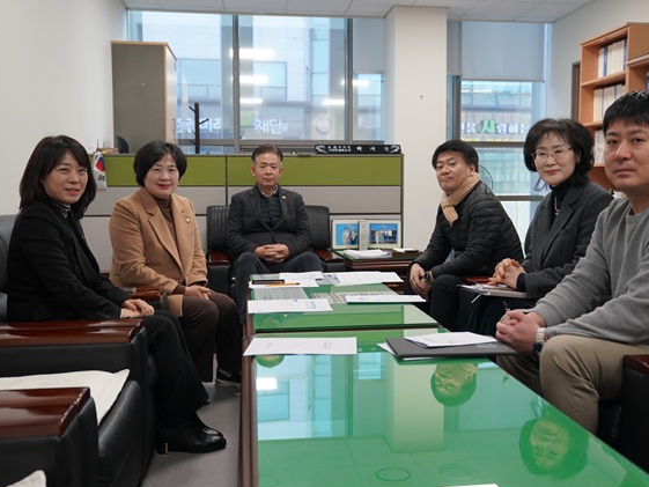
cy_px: 241
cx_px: 349
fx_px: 731
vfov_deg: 36.8
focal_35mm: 39
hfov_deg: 47.8
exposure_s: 1/160
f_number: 4
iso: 1000
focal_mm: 35
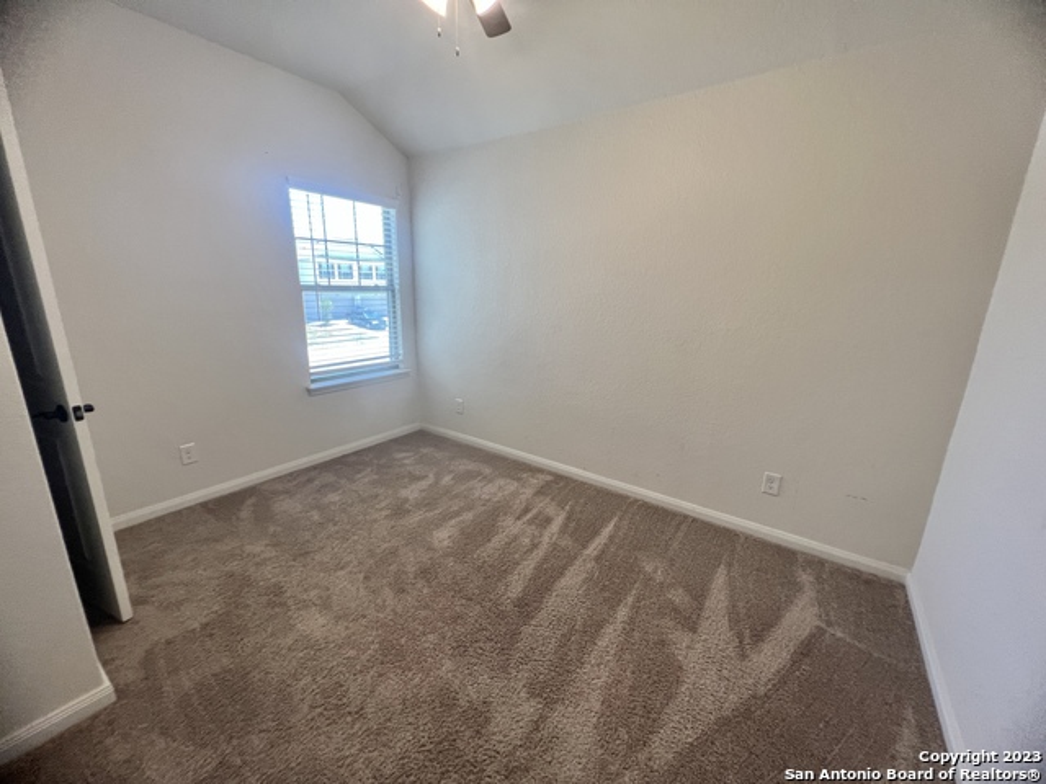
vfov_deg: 89.9
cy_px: 392
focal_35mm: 13
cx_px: 523
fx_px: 393
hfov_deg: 106.2
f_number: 1.8
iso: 125
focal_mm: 1.57
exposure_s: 1/120
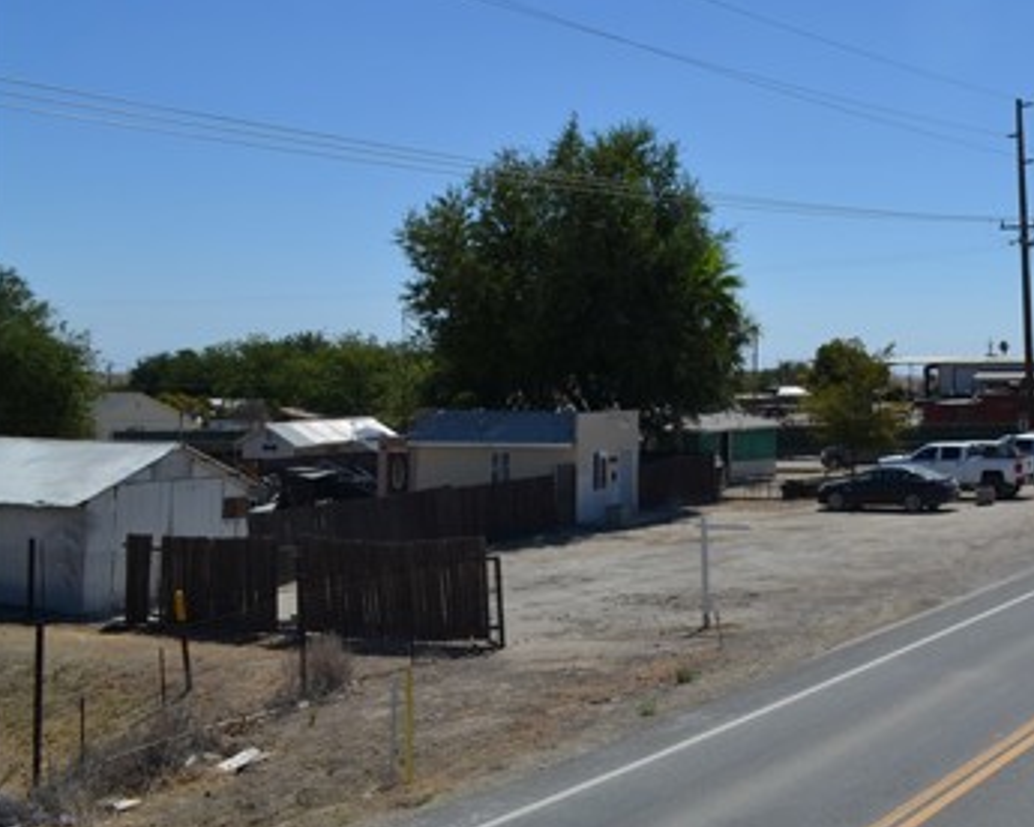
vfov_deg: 31.5
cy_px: 196
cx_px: 941
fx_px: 1438
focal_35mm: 47
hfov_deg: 36.9
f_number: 9
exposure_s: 1/320
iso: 100
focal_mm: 18
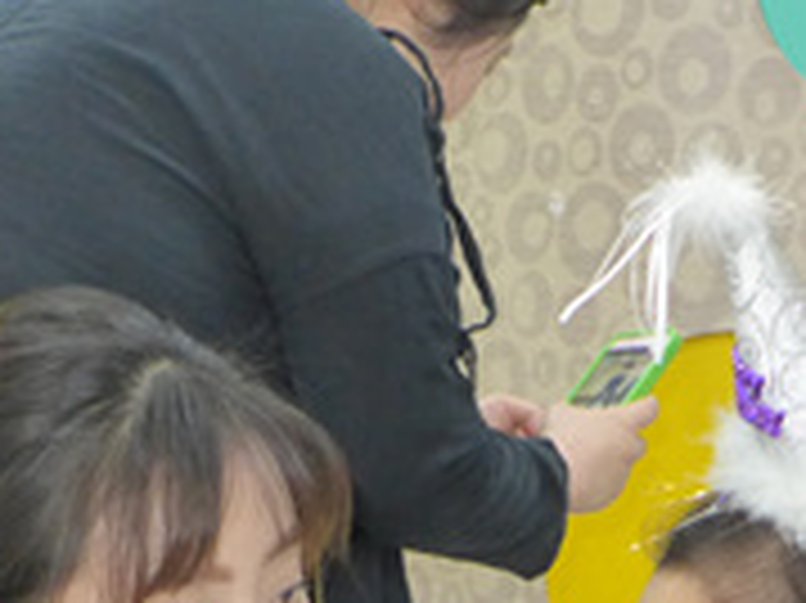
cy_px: 1066
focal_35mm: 143
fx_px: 3327
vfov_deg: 9.8
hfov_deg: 13.8
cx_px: 401
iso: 250
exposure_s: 1/125
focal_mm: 7.9
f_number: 1.7
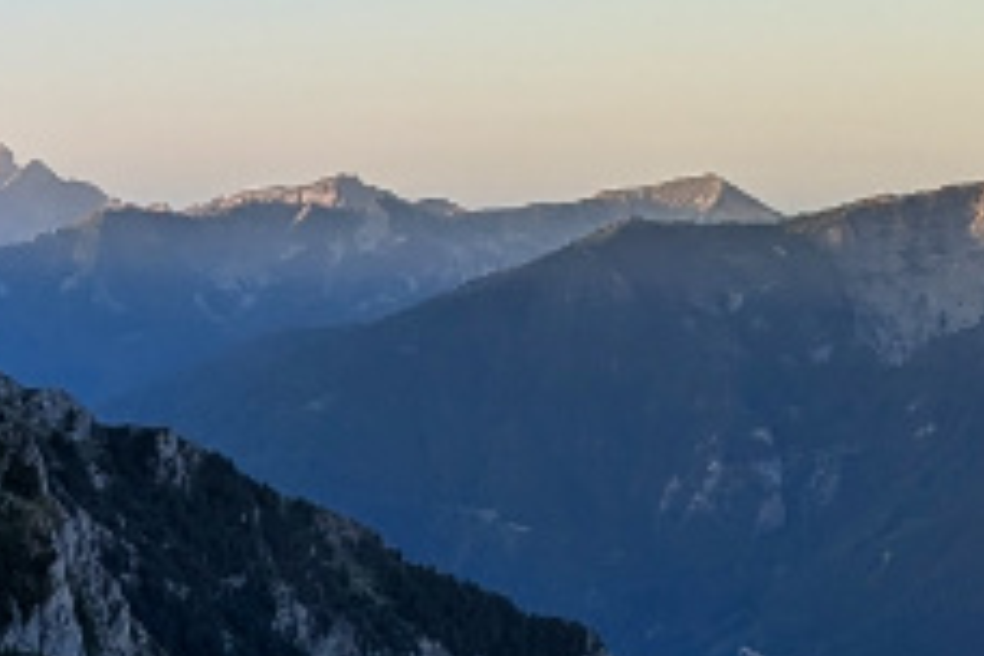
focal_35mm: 124
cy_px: 824
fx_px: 3389
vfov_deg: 10.8
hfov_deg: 14.8
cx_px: -699
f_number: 1.85
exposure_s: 1/355
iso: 43
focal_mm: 6.81
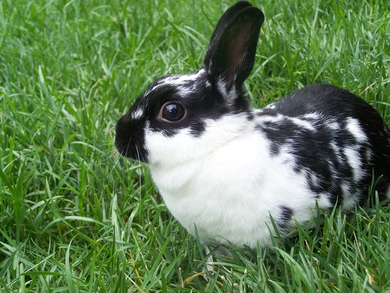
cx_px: 195
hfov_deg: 30.3
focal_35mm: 64
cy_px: 146
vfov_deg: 22.9
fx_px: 721
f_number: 3.2
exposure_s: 1/200
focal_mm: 10.7
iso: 80
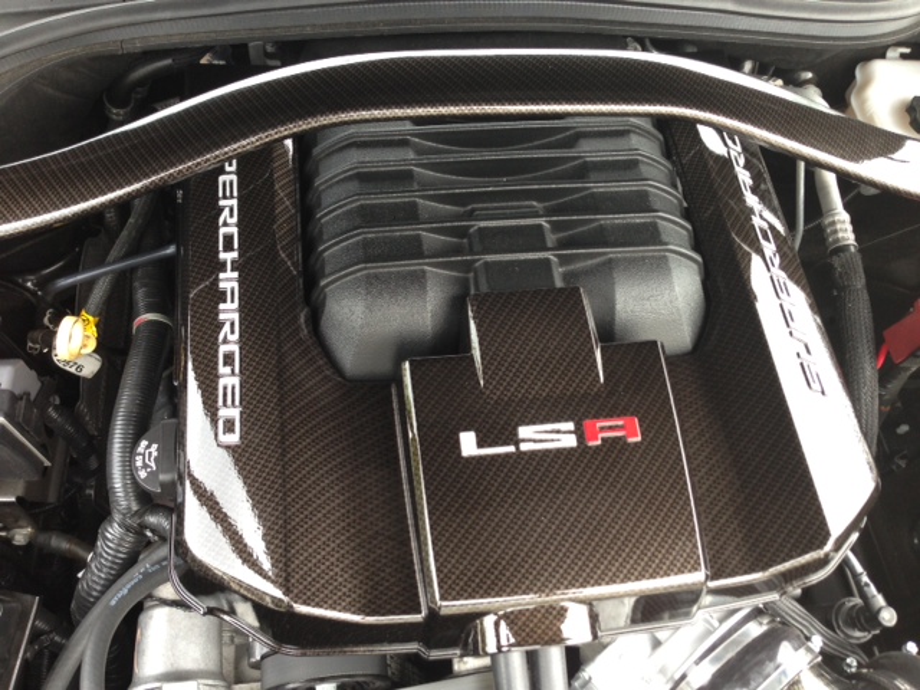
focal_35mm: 33
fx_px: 877
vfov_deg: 42.9
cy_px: 345
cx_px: 460
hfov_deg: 55.4
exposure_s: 1/20
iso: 64
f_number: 2.4
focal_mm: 4.13
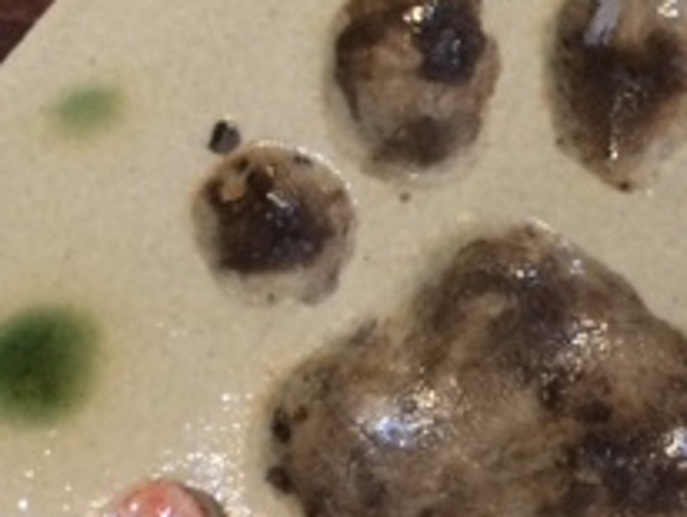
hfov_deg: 21.6
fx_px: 1788
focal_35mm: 90
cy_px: 367
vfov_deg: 16.4
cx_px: 510
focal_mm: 4.15
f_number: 2.2
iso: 160
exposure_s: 1/30
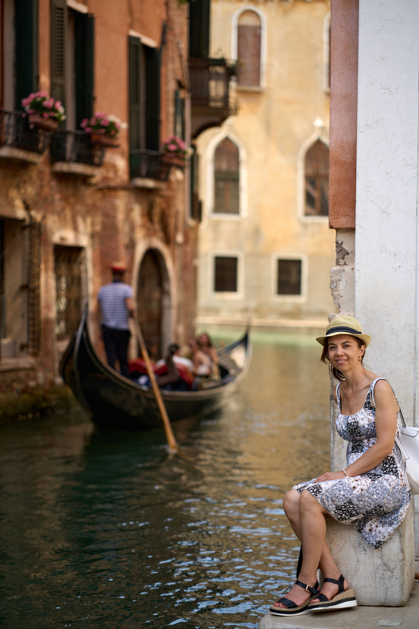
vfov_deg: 27.0
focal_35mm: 75
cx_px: 210
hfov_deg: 18.2
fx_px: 1309
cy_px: 314
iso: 100
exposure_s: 1/1000
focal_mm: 75
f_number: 1.8
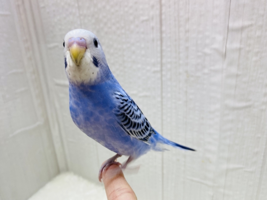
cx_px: 134
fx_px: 193
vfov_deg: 54.9
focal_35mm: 25
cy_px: 100
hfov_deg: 69.4
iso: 80
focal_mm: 4.25
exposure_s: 1/100
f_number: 1.8
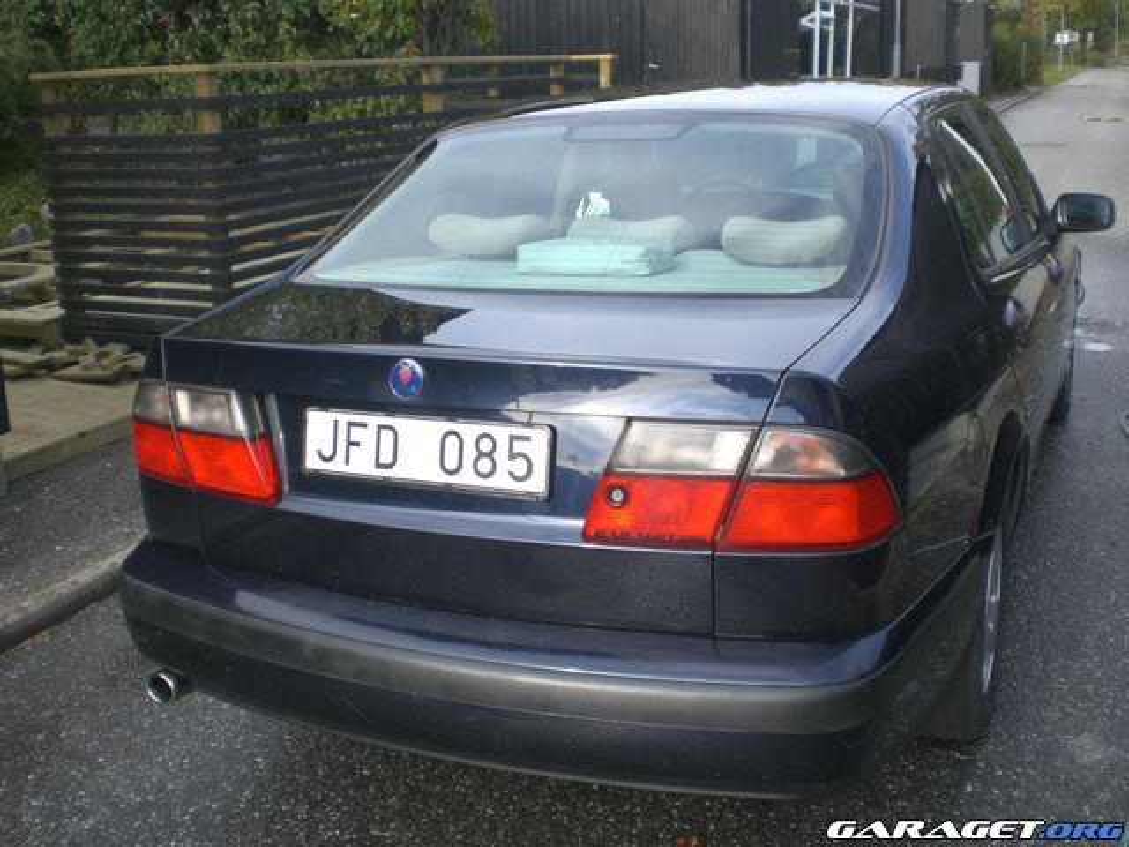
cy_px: 424
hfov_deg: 49.0
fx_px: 1239
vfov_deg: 37.7
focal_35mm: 38
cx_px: 564
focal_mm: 6.3
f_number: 3.1
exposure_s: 1/160
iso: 50
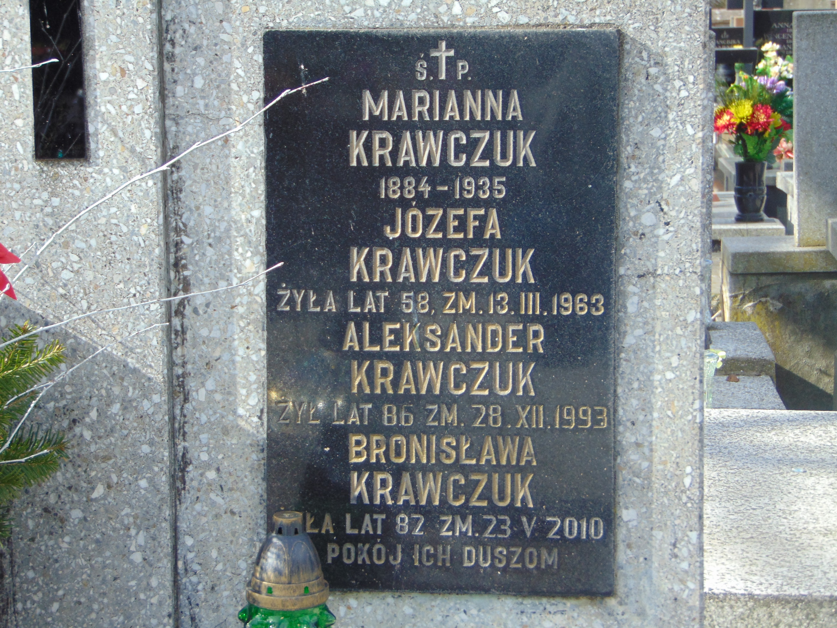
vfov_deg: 13.7
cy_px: 314
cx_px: 418
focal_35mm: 108
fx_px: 2611
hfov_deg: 18.2
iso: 80
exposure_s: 1/250
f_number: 3.9
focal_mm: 19.4
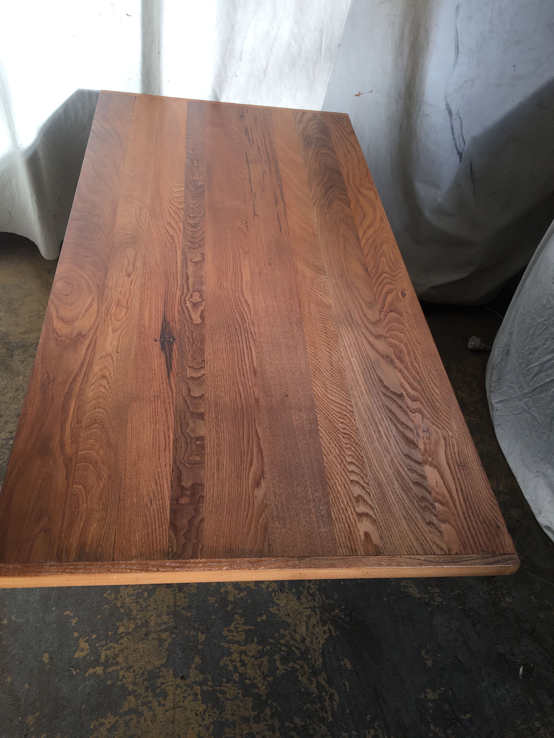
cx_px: 277
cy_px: 369
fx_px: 619
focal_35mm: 29
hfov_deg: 48.2
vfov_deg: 61.7
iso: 25
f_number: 2.2
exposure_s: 1/159
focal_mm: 4.15
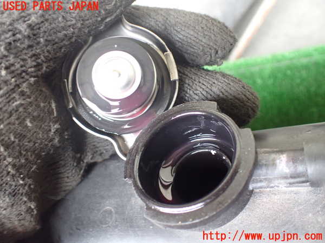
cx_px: 162
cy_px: 122
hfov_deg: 60.0
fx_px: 282
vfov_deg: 46.8
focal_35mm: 30
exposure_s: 1/50
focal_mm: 5.4
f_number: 2.3
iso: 800
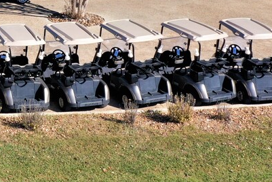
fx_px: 854
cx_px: -110
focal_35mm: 113
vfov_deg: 11.8
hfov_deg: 16.8
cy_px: -67
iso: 100
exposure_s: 1/400
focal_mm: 10.26
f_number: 5.6
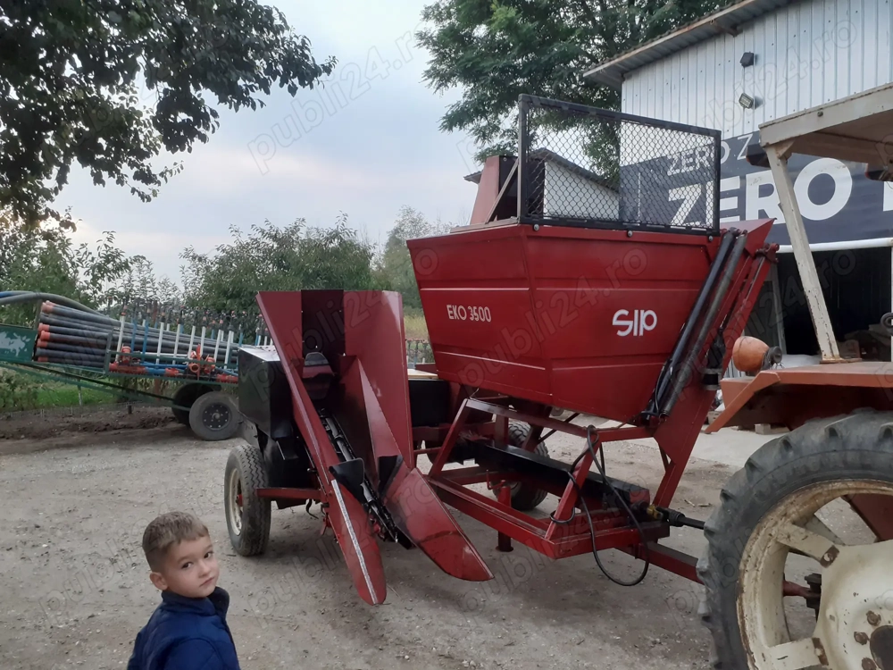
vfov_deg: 51.4
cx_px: 446
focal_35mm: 27
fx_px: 697
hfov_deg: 65.3
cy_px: 335
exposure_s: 1/50
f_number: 1.9
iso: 160
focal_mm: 3.6
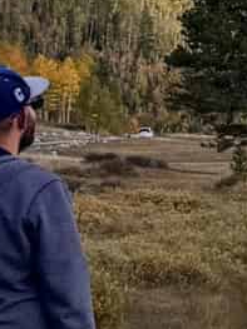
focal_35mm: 187
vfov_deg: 10.6
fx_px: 1781
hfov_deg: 7.2
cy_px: 93
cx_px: 702
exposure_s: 1/2174
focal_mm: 6.8
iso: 80
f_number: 1.8
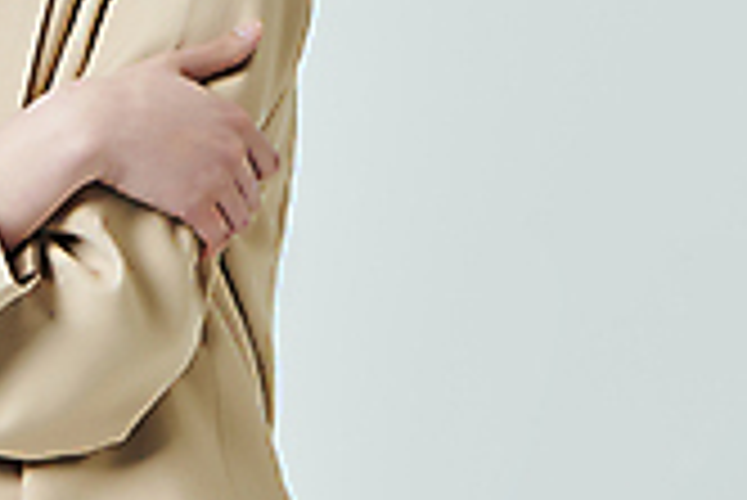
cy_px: -59
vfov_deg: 5.4
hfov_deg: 8.1
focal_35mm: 253
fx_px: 5254
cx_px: 284
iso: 100
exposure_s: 1/125
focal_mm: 70
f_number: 11
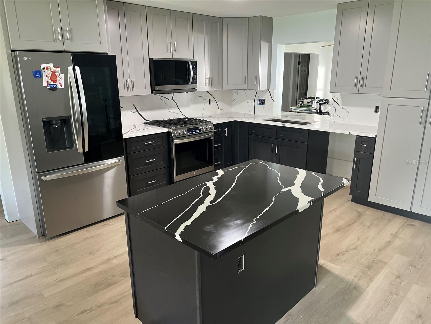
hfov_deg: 67.3
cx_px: 216
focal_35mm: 26
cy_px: 162
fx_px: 324
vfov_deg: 53.1
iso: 320
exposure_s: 1/60
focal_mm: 5.7
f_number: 1.5
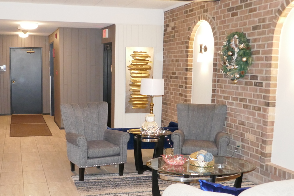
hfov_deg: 43.4
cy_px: 122
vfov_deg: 29.7
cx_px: 116
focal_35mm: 45
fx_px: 367
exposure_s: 1/60
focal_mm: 9.1
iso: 2000
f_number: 2.8
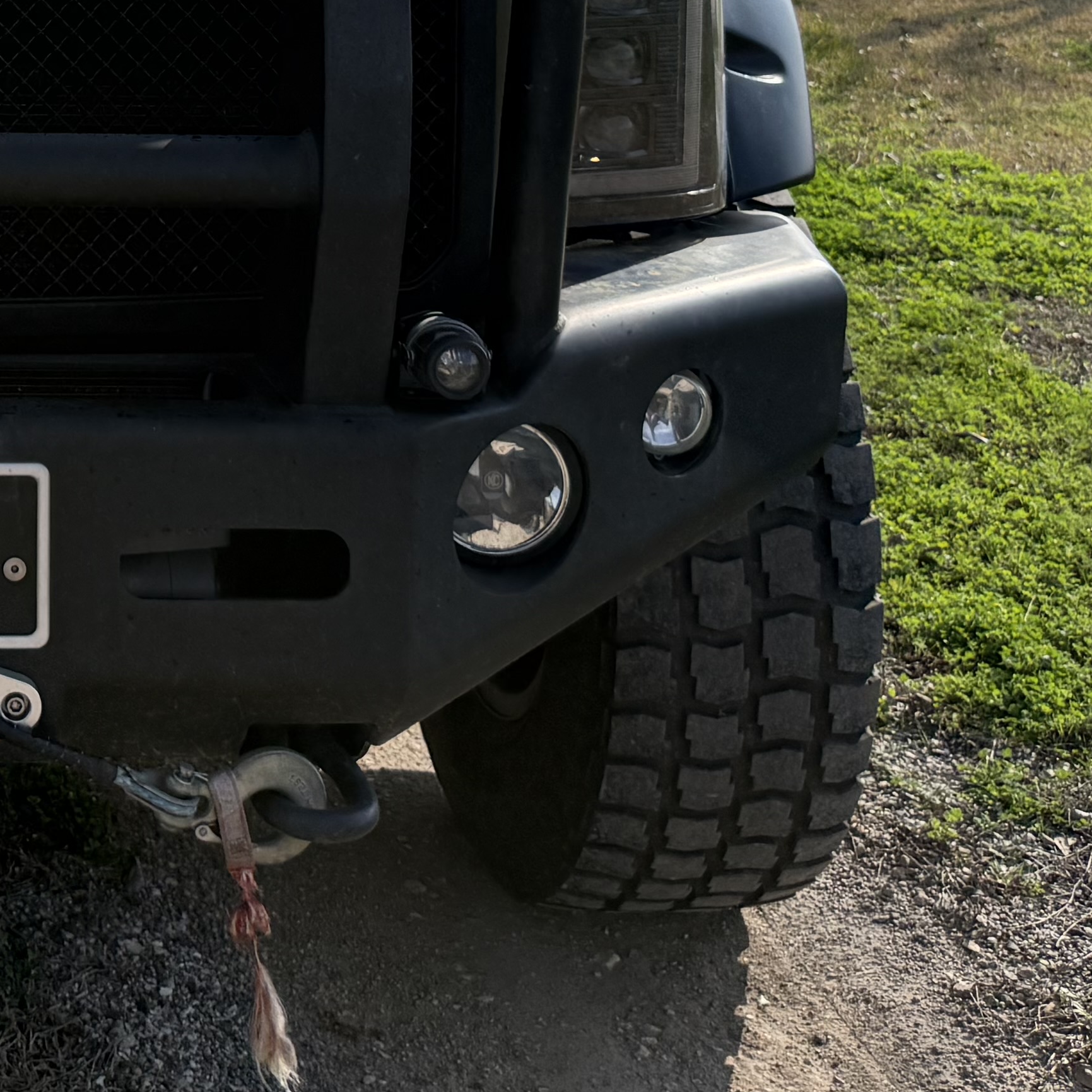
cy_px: -170
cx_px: -201
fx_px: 2498
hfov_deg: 22.8
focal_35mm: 70
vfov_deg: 22.9
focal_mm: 6.76
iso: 100
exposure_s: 1/10309
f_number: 1.78
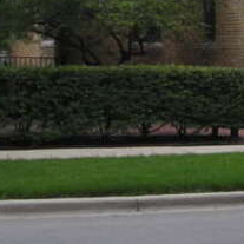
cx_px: 193
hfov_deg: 13.4
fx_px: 1037
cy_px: -97
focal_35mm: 130
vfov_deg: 12.9
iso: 50
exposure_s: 1/148
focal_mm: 6.3
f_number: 6.4
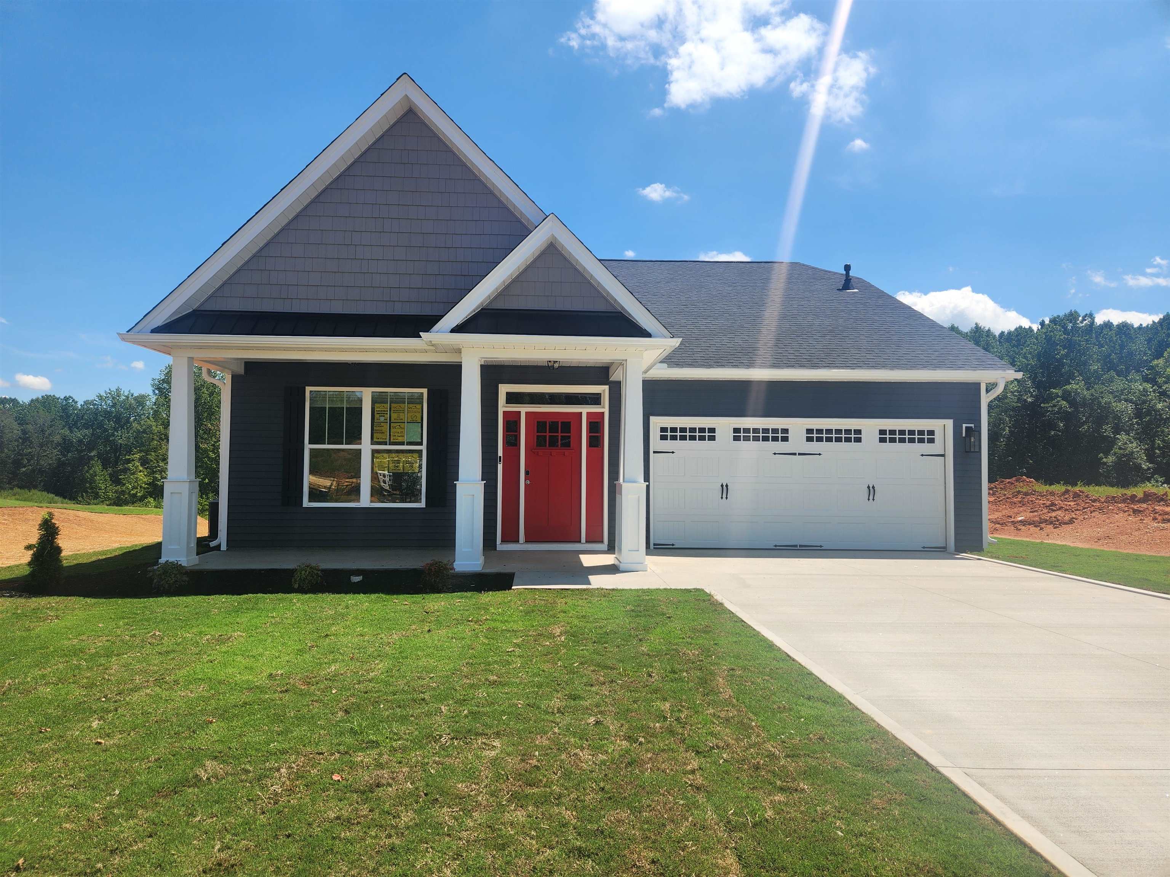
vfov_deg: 58.9
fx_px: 777
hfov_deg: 73.9
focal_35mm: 23
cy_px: 438
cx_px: 585
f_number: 1.8
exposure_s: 1/1628
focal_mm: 5.4
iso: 20
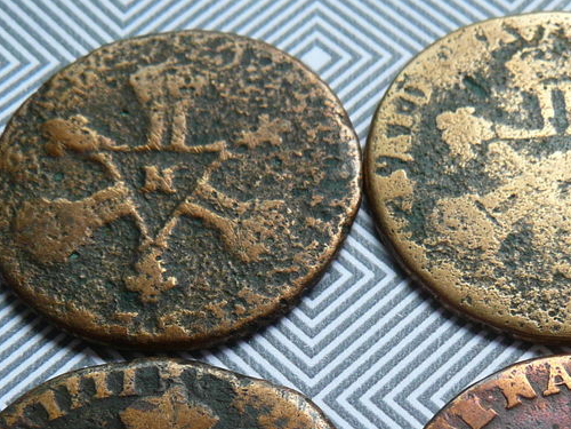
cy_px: 390
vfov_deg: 20.0
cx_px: 344
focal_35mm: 72
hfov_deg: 27.0
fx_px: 1188
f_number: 3.4
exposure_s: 1/80
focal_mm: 4.9
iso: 100
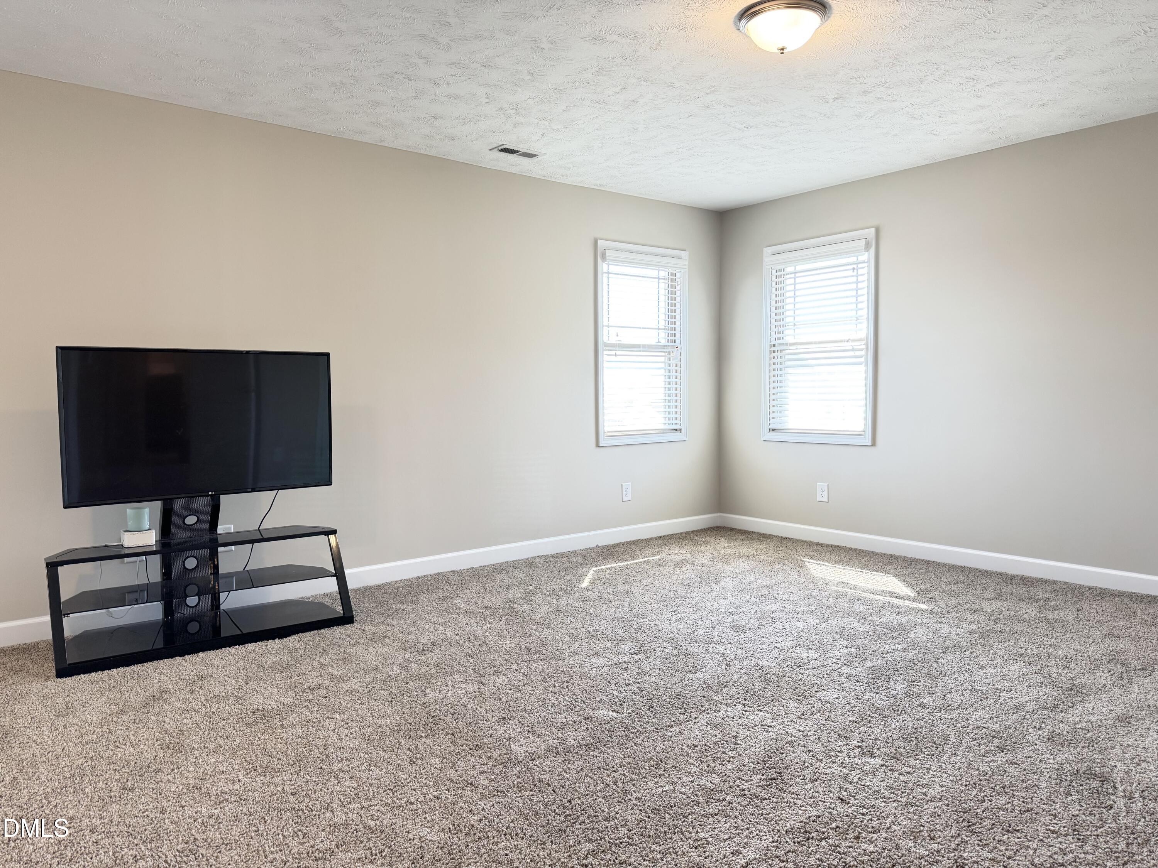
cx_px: 579
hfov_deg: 71.6
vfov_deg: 56.8
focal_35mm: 24
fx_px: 803
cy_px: 434
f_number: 1.78
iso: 160
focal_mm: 6.76
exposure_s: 1/120
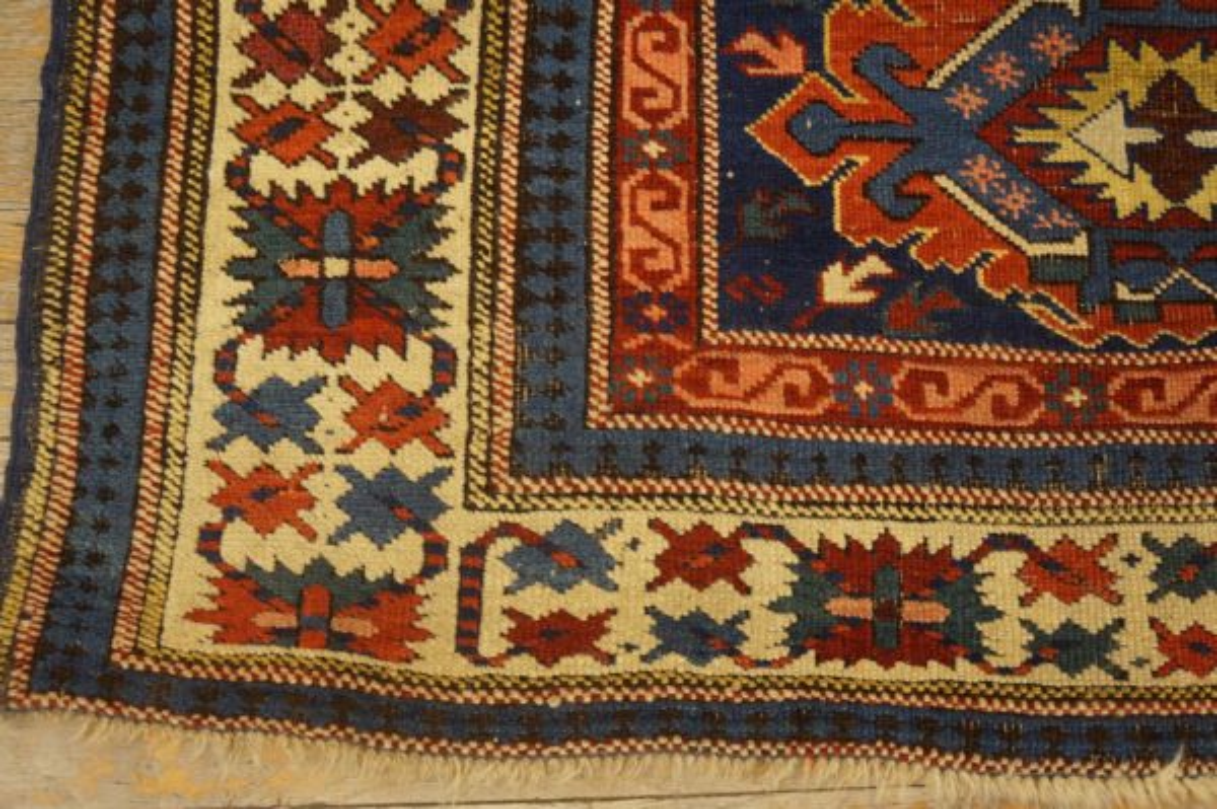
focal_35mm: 32
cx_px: 608
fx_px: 1064
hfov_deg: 59.5
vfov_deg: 41.6
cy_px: 404
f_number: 4
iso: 1250
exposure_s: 1/60
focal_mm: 21
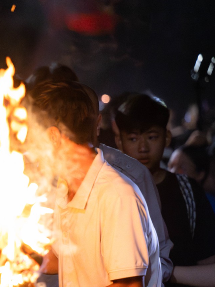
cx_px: -90
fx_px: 2029
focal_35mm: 245
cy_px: 181
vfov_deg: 8.1
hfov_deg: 6.0
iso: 16000
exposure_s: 1/250
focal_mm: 110
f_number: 2.8
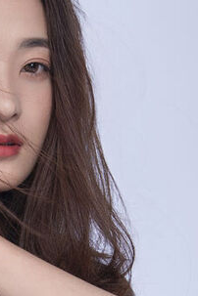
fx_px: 1460
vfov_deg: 11.3
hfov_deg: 7.7
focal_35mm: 177
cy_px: 386
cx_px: -32
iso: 200
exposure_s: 1/160
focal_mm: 35
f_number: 4
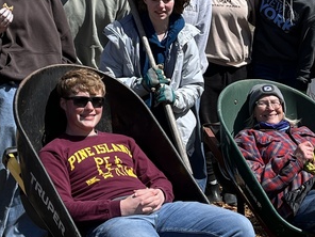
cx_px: 236
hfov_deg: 21.6
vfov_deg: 16.3
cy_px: 53
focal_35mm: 90
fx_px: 819
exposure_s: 1/3521
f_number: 1.6
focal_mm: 5.1
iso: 50
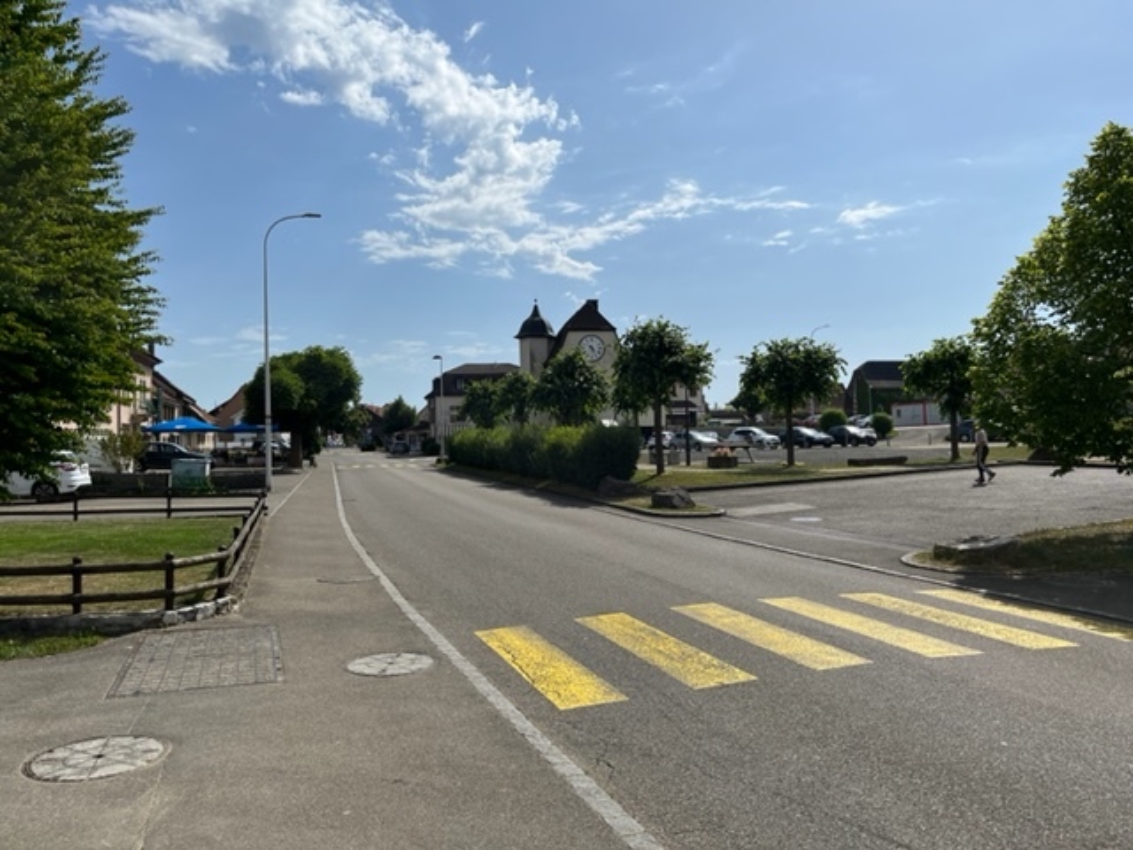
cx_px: 566
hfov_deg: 67.3
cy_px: 425
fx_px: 851
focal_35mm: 26
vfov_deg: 53.1
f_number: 1.6
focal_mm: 5.1
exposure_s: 1/8403
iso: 50
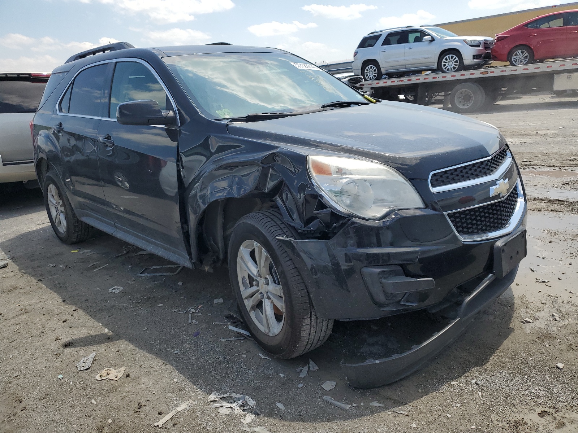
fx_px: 434
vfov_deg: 53.1
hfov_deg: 67.3
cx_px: 289
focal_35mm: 26
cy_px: 216
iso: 50
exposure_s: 1/3333
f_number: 1.5
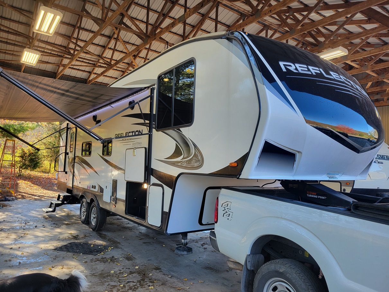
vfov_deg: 53.1
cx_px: 194
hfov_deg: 67.3
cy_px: 146
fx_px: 292
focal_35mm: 26
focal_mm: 5.4
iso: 40
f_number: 1.8
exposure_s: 1/120
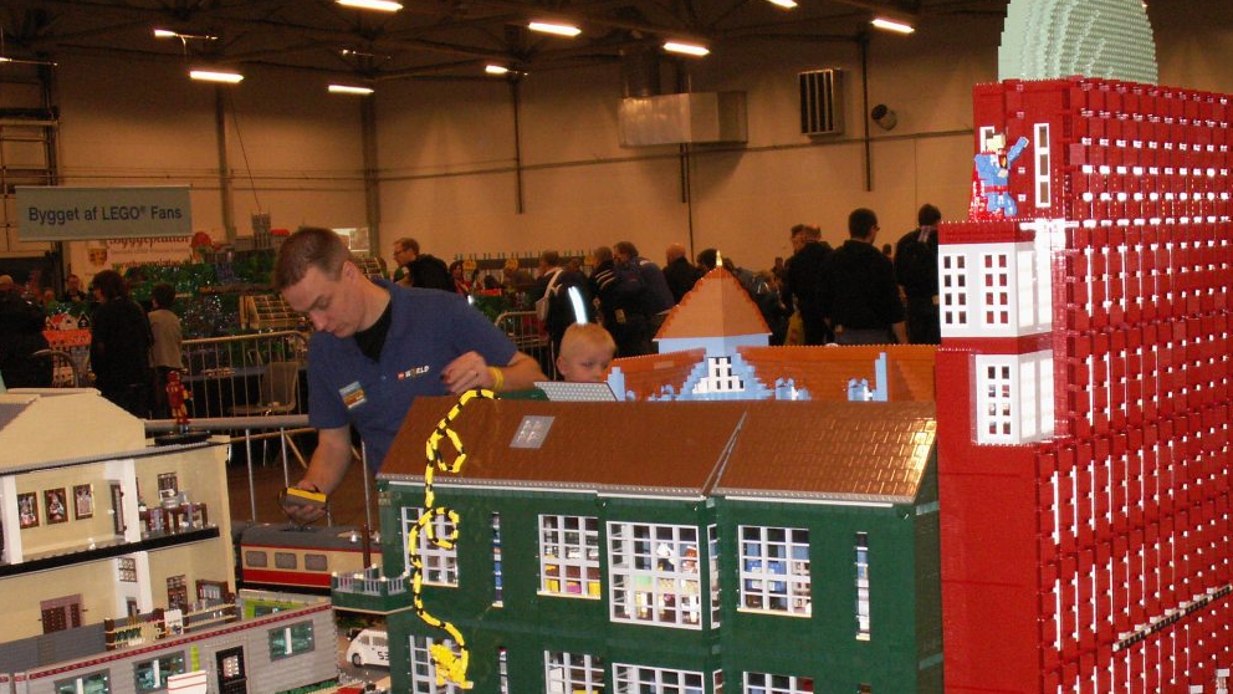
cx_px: 705
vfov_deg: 20.9
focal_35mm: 57
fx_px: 1864
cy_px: 521
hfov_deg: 36.5
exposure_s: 1/50
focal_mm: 6.23
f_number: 2.8
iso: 160
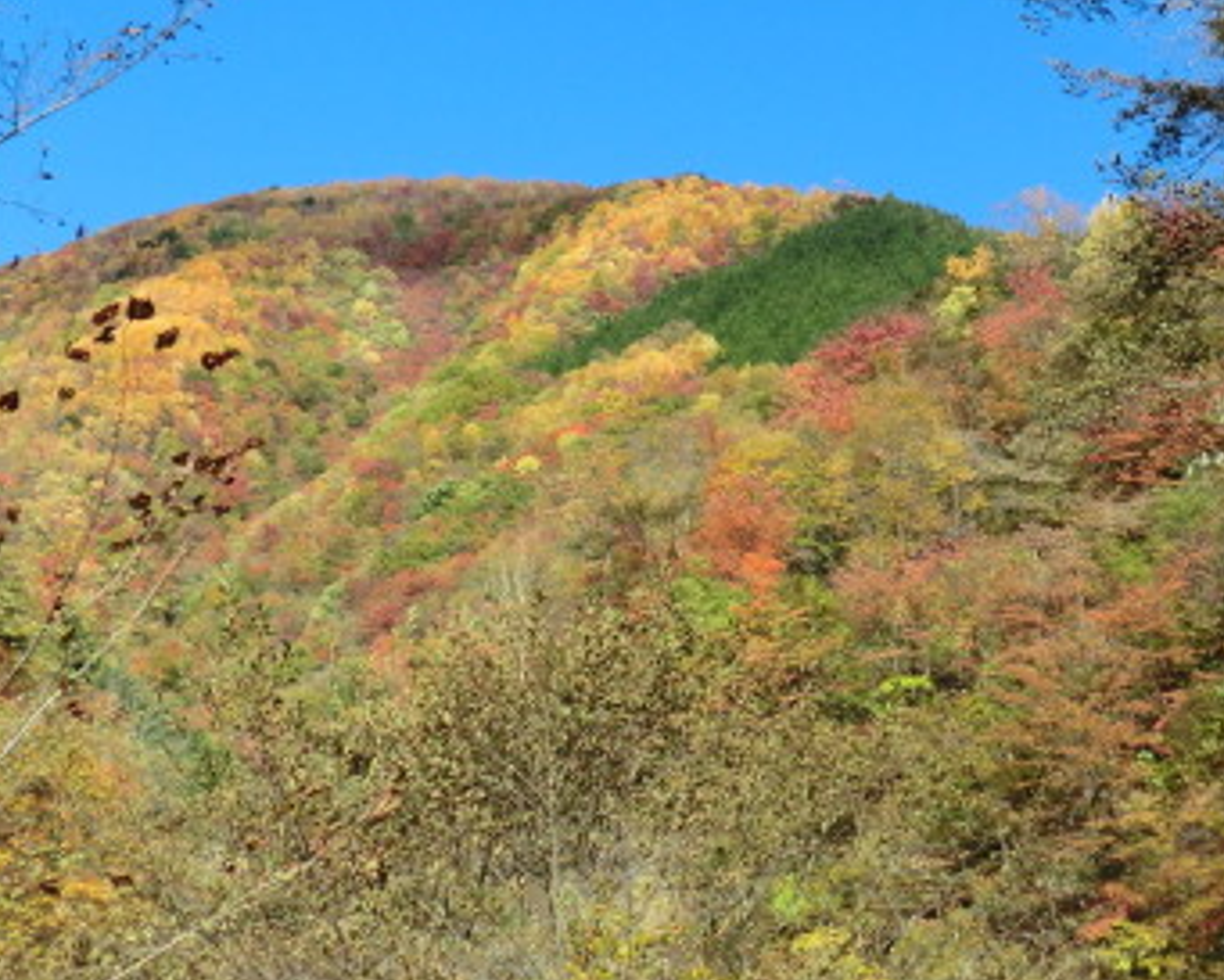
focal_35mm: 63
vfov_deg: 24.2
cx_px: 592
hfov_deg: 30.0
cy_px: 479
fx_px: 2283
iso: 100
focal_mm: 7.9
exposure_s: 1/640
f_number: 3.4
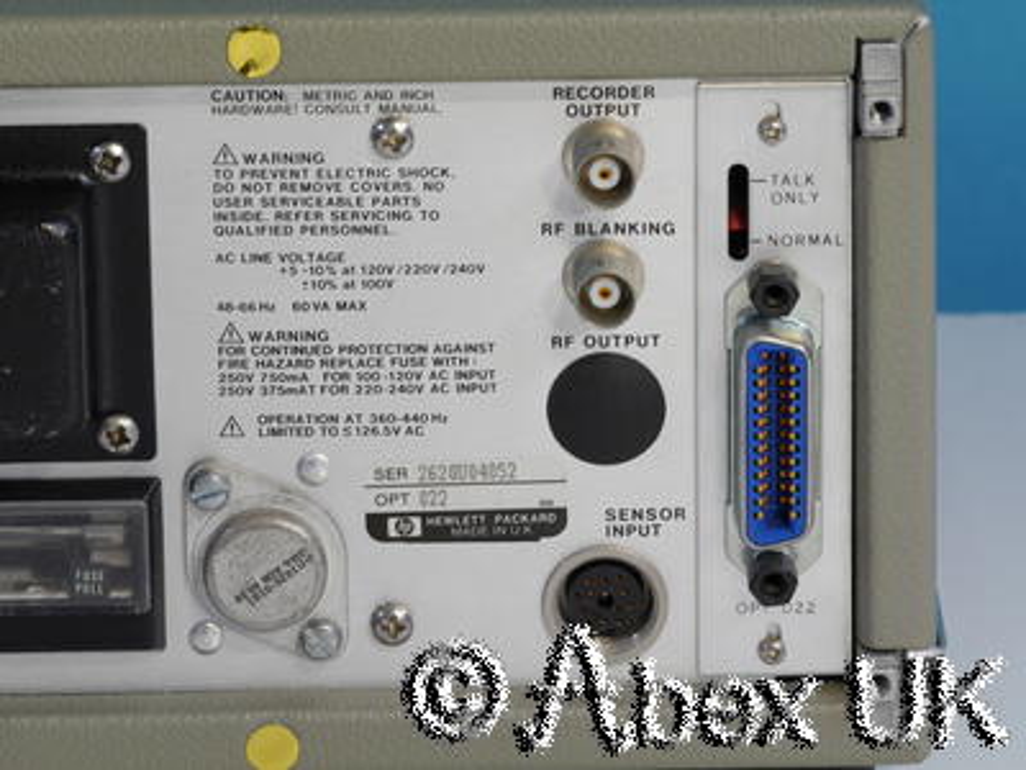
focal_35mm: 280
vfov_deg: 5.3
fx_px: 8299
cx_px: 513
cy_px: 385
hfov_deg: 7.1
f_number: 14
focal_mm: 140
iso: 400
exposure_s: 1/3.2
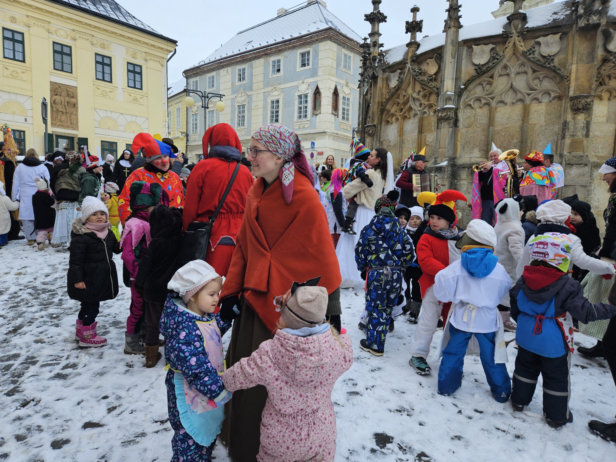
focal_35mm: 23
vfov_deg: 58.9
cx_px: 308
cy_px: 231
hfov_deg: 73.9
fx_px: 409
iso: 25
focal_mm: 5.4
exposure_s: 1/375
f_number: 1.8
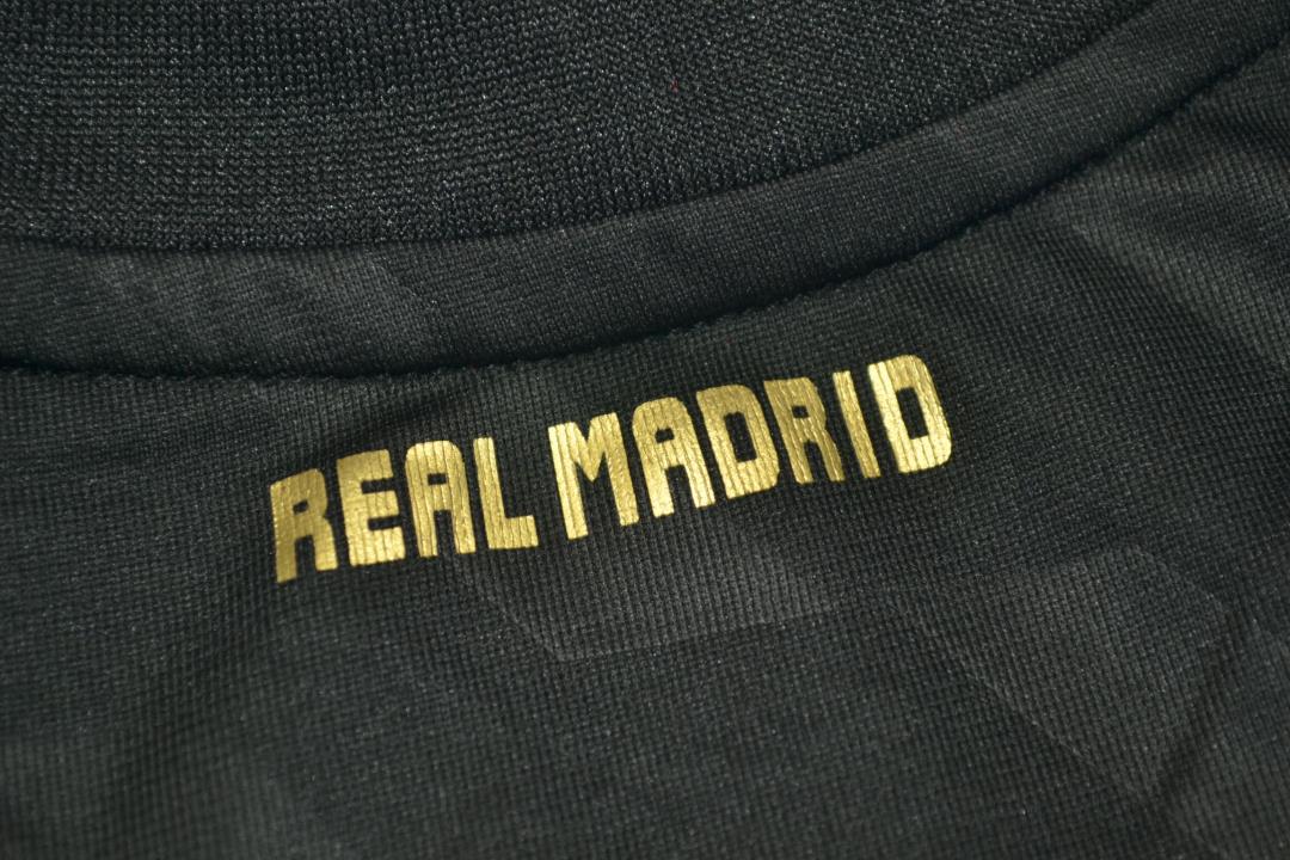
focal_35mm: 82
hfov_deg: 24.6
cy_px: 430
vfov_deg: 16.6
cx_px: 645
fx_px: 2956
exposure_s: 1/100
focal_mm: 55
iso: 200
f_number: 5.6
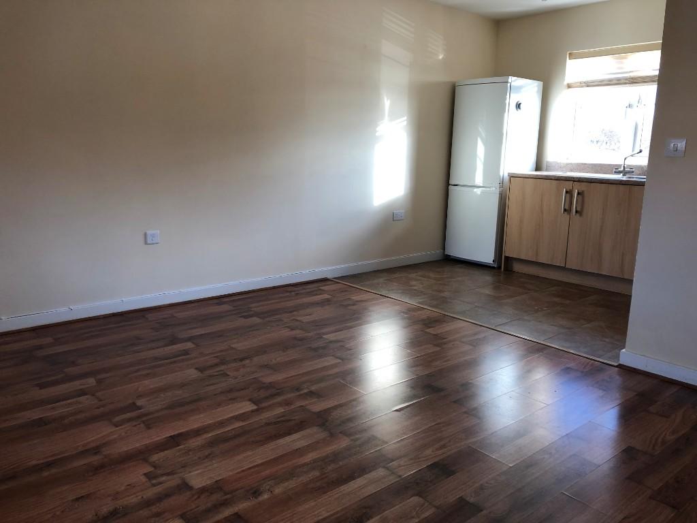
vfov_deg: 49.7
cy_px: 262
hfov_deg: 63.4
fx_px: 564
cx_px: 348
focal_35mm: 28
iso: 25
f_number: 1.8
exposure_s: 1/50
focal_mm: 4
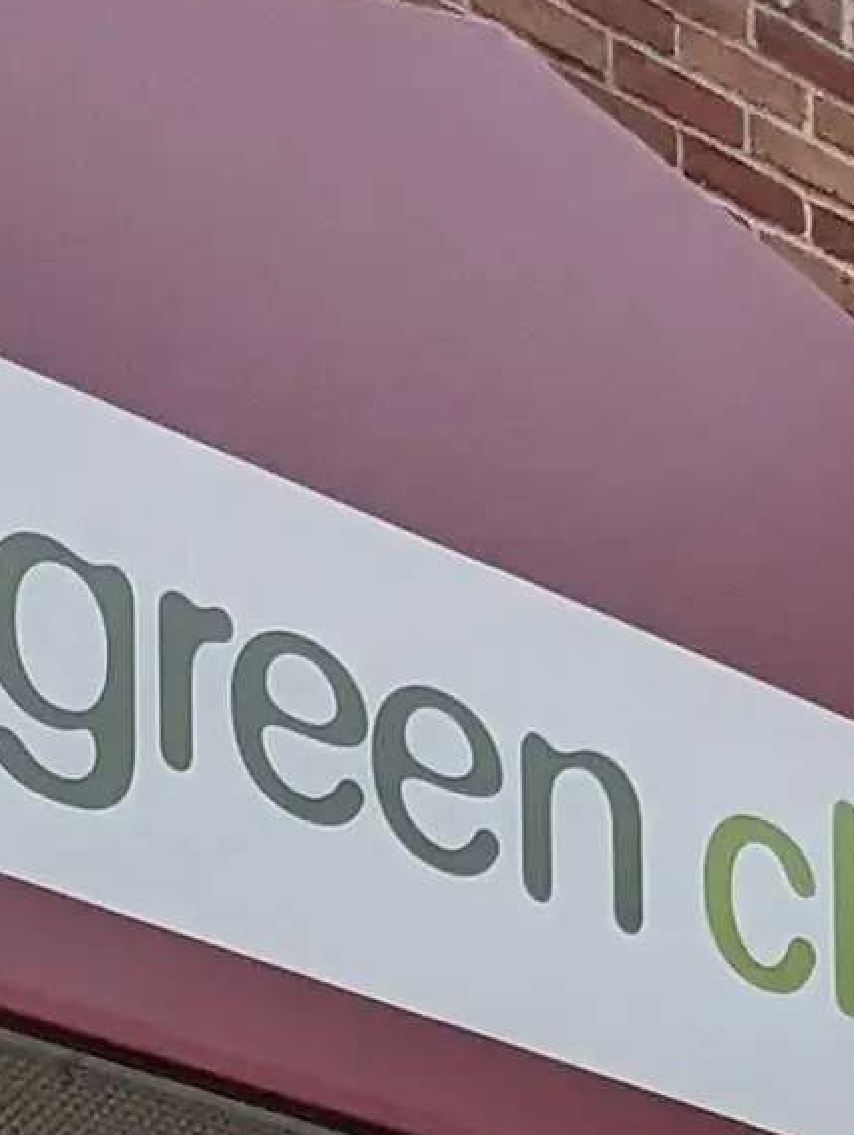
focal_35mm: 93
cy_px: 2732
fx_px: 3052
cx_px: 88
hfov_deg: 15.7
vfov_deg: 14.2
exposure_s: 1/215
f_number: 2.2
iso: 49
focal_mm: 1.95
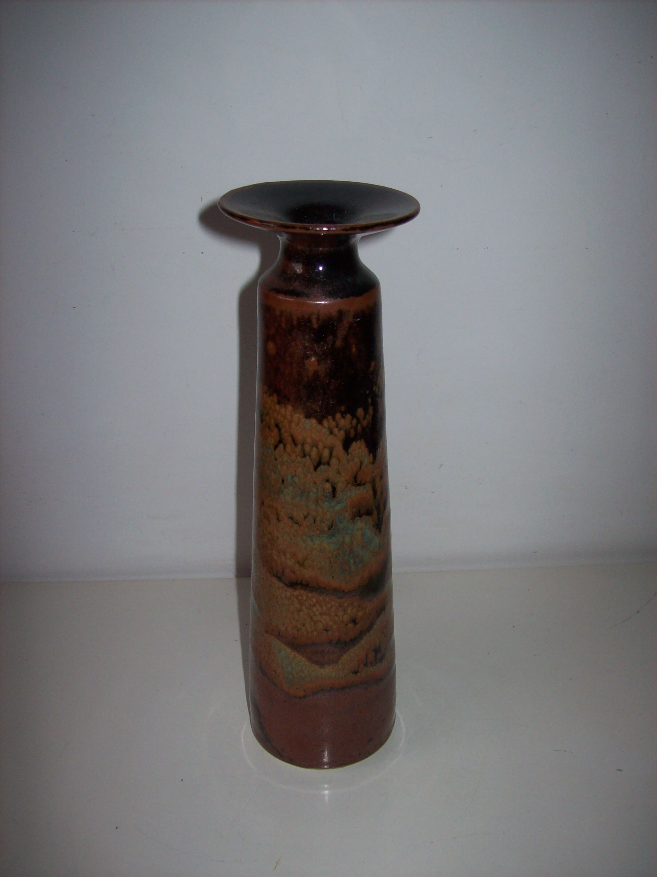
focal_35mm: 36
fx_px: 912
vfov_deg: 51.4
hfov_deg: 39.6
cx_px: 328
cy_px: 438
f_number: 2.7
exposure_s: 1/64
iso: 80
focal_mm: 6
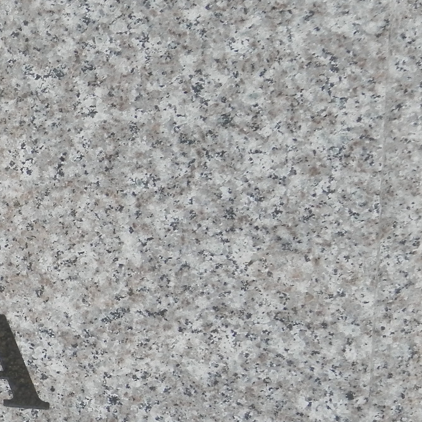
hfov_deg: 8.2
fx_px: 2841
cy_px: 395
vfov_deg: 8.5
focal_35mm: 206
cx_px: -285
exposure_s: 1/125
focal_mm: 12.2
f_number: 4
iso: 125
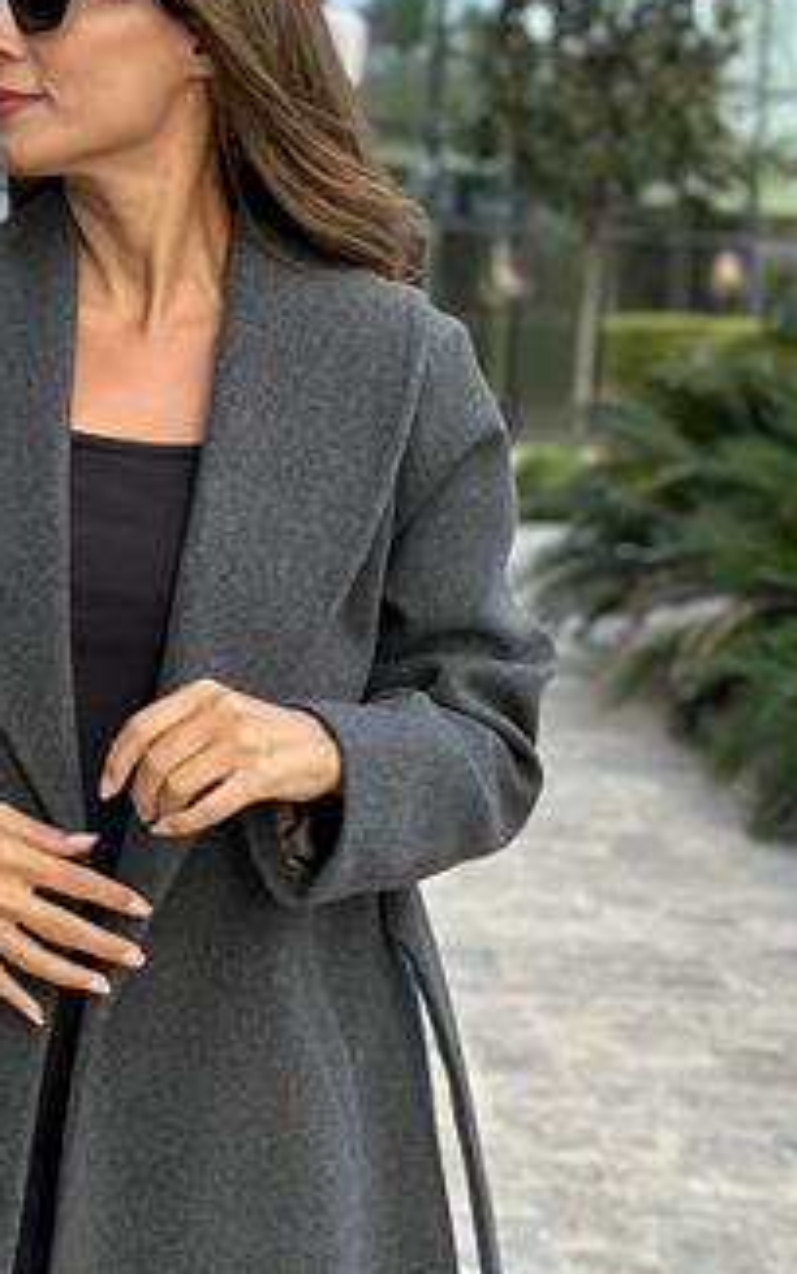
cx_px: 145
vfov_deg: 26.1
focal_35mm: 79
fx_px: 2743
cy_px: 559
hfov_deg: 16.4
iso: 80
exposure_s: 1/166
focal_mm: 6.86
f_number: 1.78
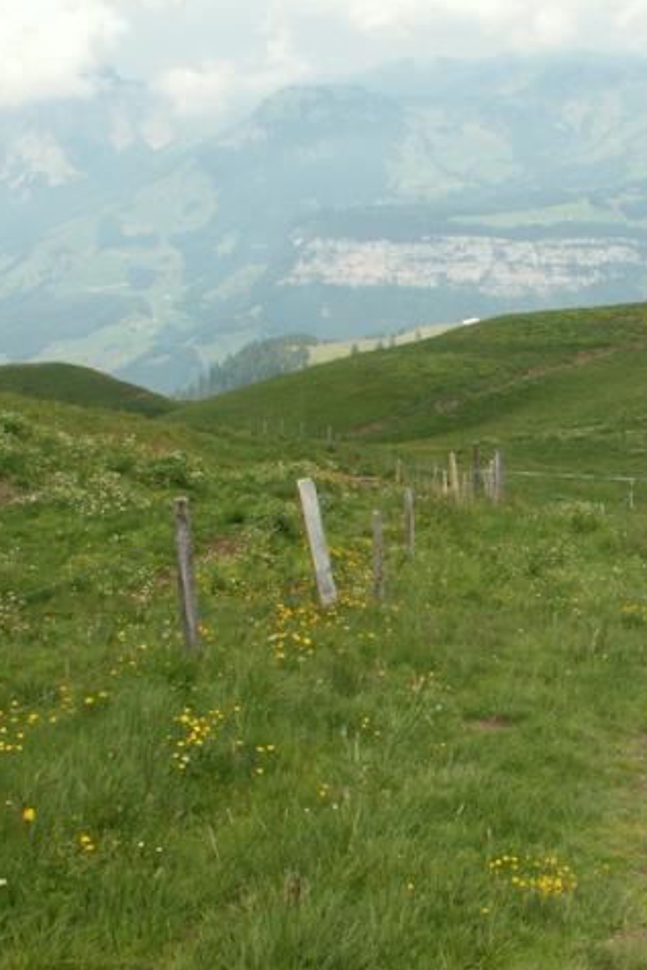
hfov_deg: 26.1
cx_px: 643
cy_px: 482
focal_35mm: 49
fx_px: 1320
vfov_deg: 40.3
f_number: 8
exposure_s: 1/80
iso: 50
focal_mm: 5.86
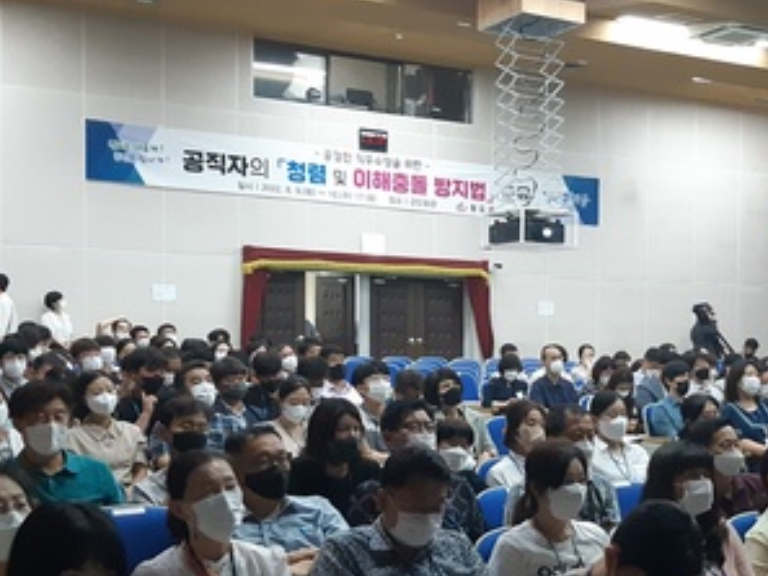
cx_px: 592
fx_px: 1243
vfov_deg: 25.9
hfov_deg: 33.5
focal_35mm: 56
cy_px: 403
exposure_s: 1/60
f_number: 1.7
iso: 250
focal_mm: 3.93
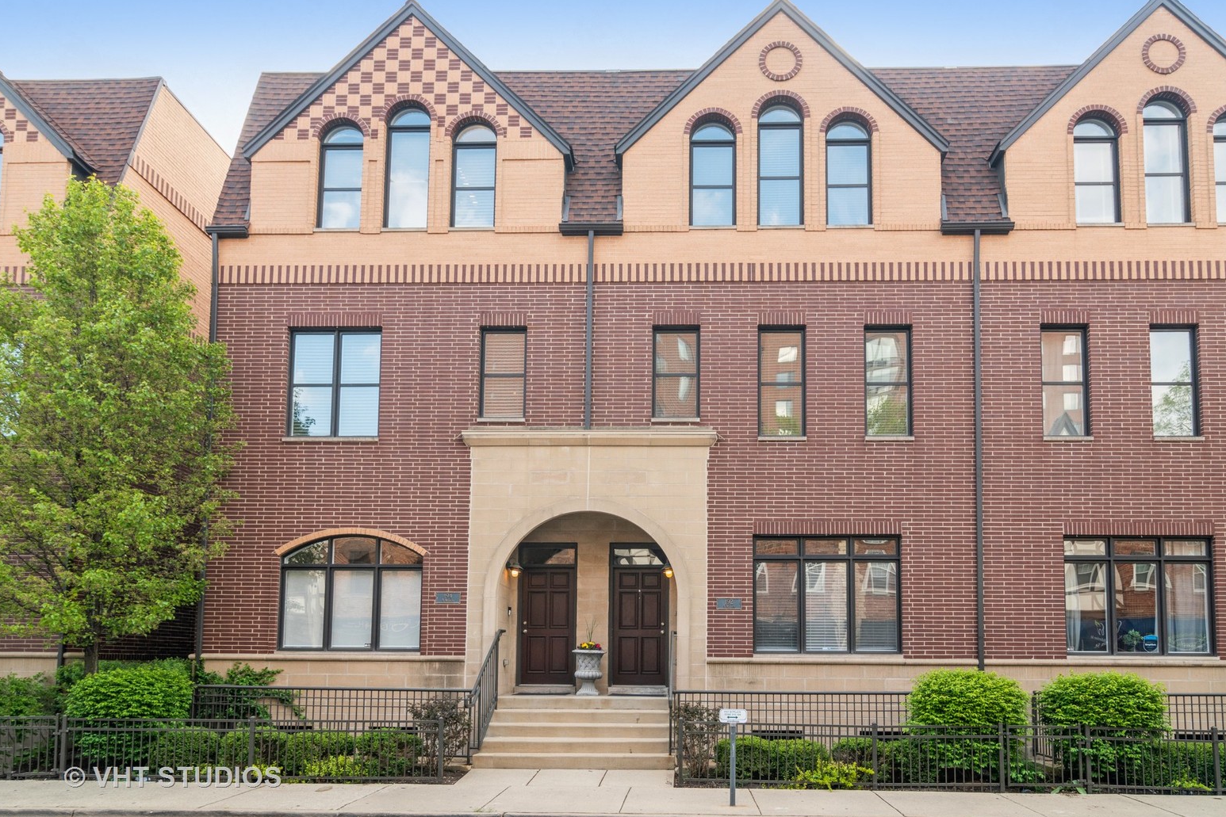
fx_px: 749
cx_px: 638
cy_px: 393
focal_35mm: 22
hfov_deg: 78.5
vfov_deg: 57.2
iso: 200
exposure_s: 1/50
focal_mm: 14
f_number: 8
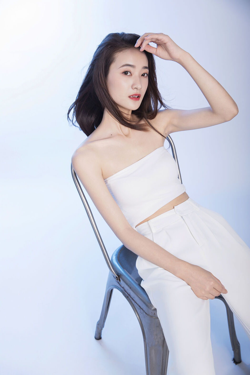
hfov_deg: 31.2
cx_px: 125
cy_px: 188
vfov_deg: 45.4
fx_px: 448
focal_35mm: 43
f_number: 4
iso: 200
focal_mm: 44
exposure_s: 1/160
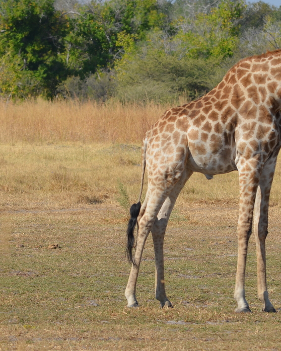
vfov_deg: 3.4
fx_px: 5897
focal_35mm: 567
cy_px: 168
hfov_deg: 2.7
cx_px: 196
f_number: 7.1
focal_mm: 220
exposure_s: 1/800
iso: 200
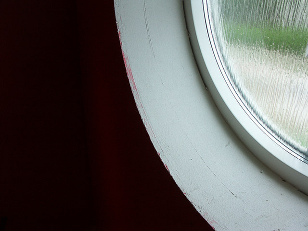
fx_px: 249
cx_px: 154
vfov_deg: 49.7
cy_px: 116
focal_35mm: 28
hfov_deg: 63.4
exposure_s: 1/160
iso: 100
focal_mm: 7.21
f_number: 4.5
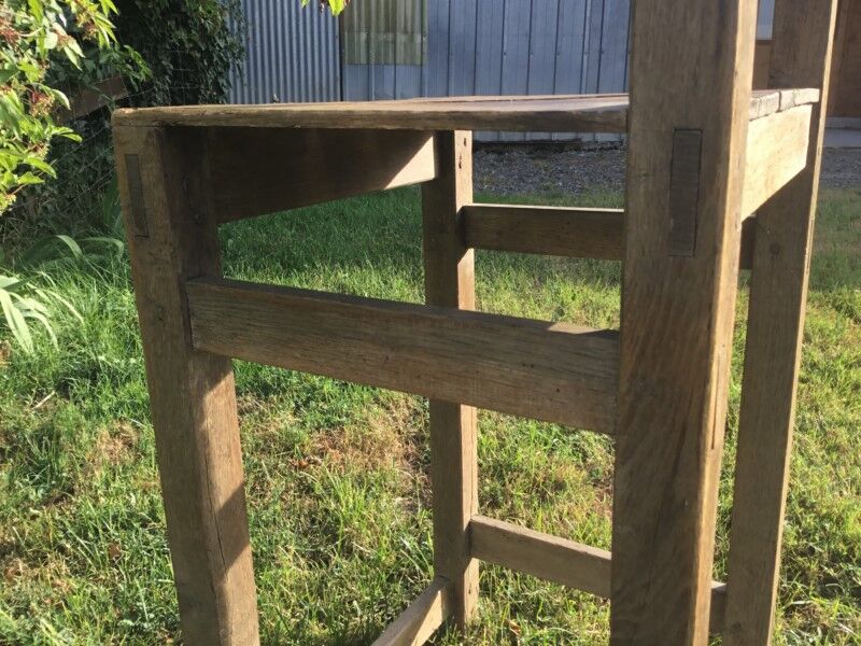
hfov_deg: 58.4
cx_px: 430
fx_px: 771
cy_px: 323
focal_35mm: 31
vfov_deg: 45.4
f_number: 2.4
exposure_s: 1/310
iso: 25
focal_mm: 3.3
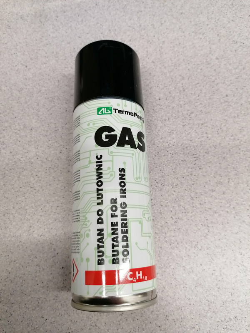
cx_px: 125
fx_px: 260
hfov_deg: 51.4
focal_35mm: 27
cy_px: 166
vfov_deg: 65.3
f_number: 1.8
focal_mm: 4.75
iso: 200
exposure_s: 1/33.3
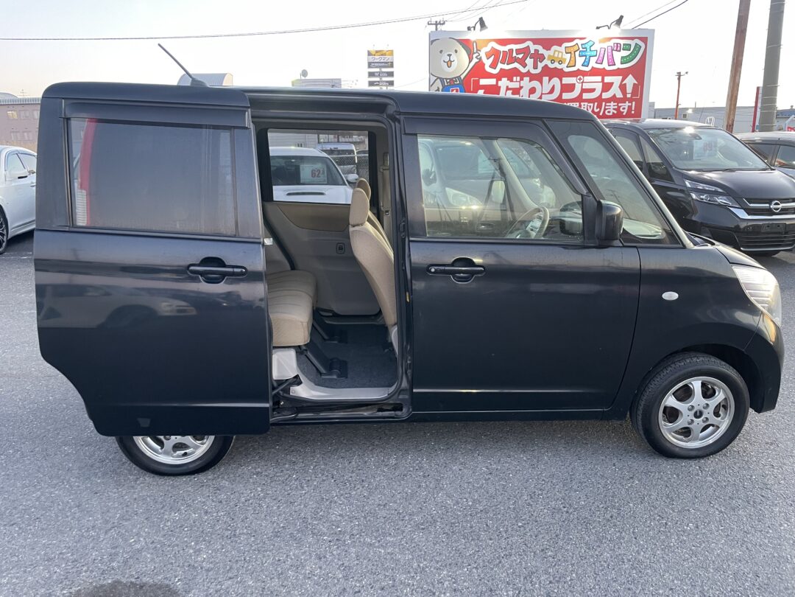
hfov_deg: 67.3
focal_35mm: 26
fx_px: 597
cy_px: 298
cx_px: 398
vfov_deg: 53.1
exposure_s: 1/50
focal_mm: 4.2
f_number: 1.6
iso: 160
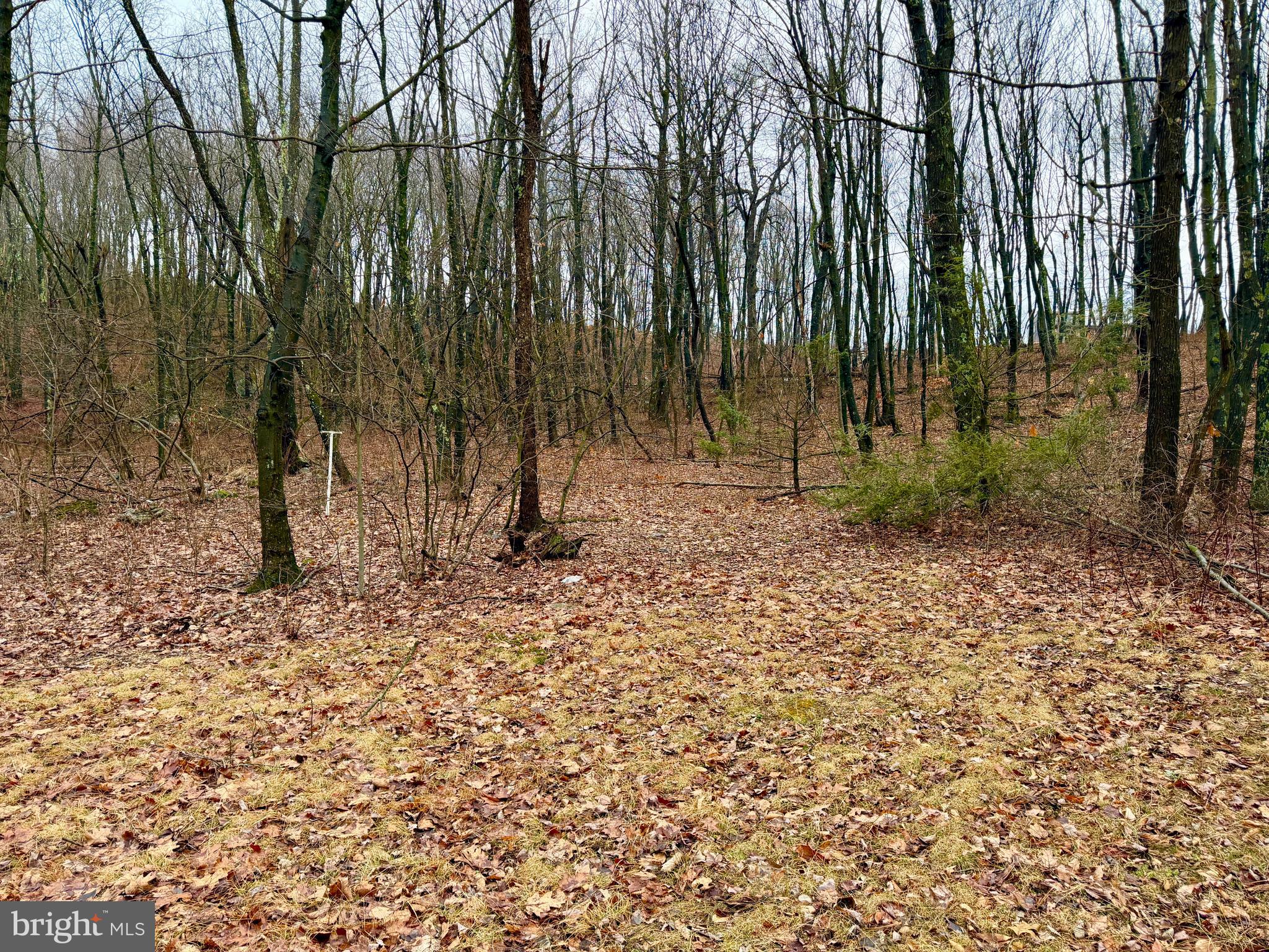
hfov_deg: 71.6
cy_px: 476
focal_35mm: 24
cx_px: 634
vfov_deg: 56.8
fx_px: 880
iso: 100
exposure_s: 1/159
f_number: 1.78
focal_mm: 6.76
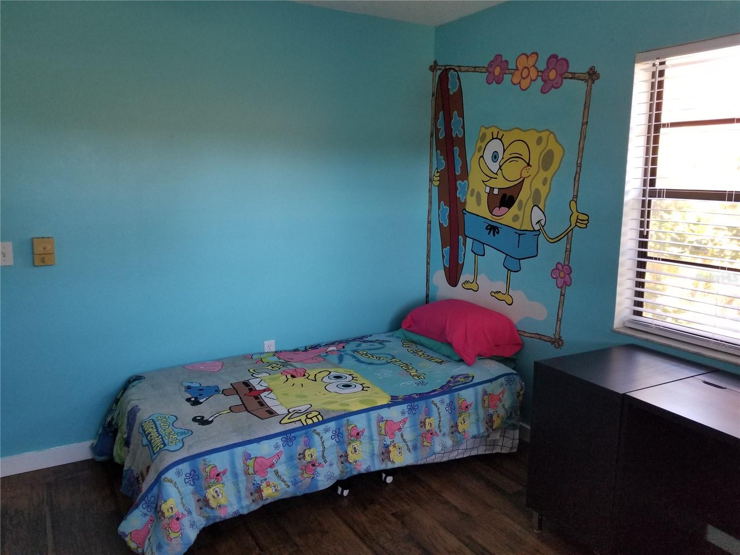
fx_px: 556
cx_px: 370
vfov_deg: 53.1
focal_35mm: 26
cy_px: 278
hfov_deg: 67.3
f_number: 1.7
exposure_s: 1/60
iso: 160
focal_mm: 4.25
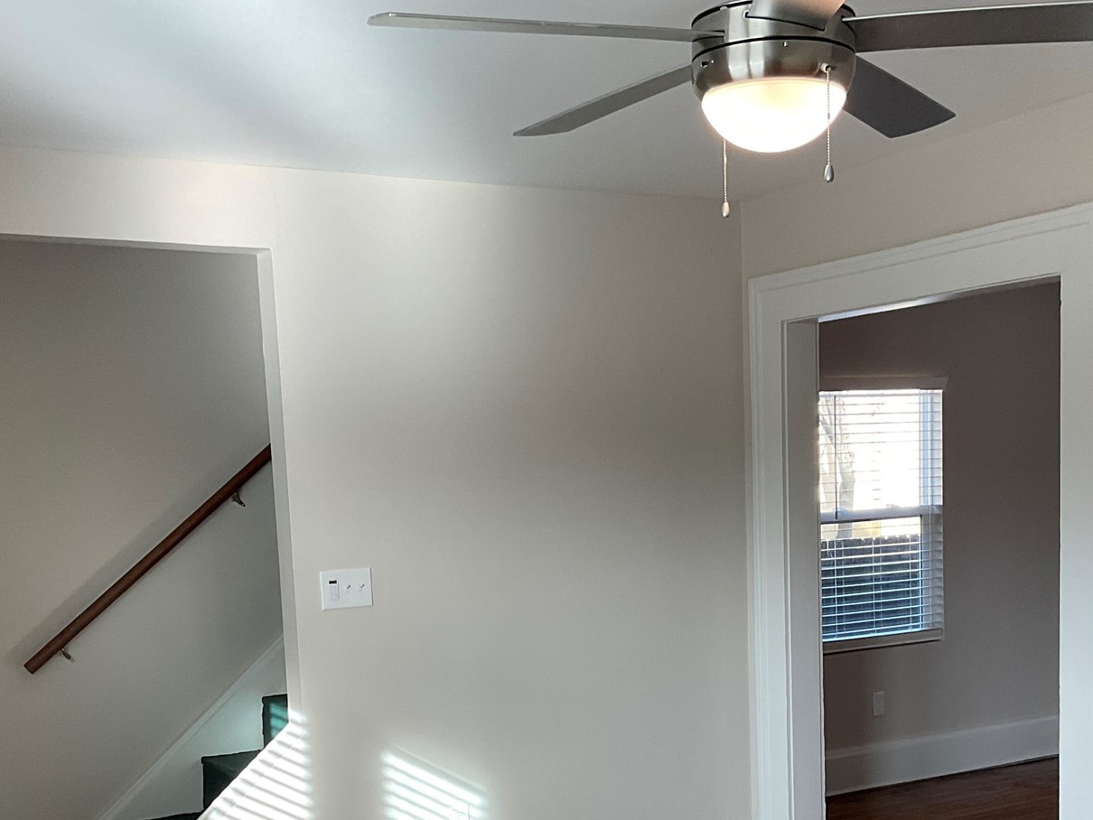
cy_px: 636
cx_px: 586
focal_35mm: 46
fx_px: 1453
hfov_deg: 41.2
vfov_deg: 30.9
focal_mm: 3
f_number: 1.8
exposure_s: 1/122
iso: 64
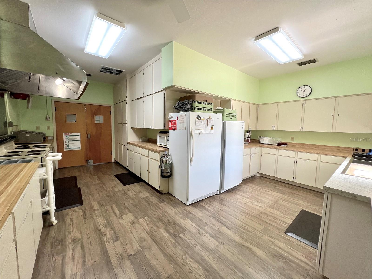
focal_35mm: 13
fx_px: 140
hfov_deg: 106.2
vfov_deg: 89.9
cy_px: 140
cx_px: 186
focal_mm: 1.57
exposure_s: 1/120
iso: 64
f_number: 1.8
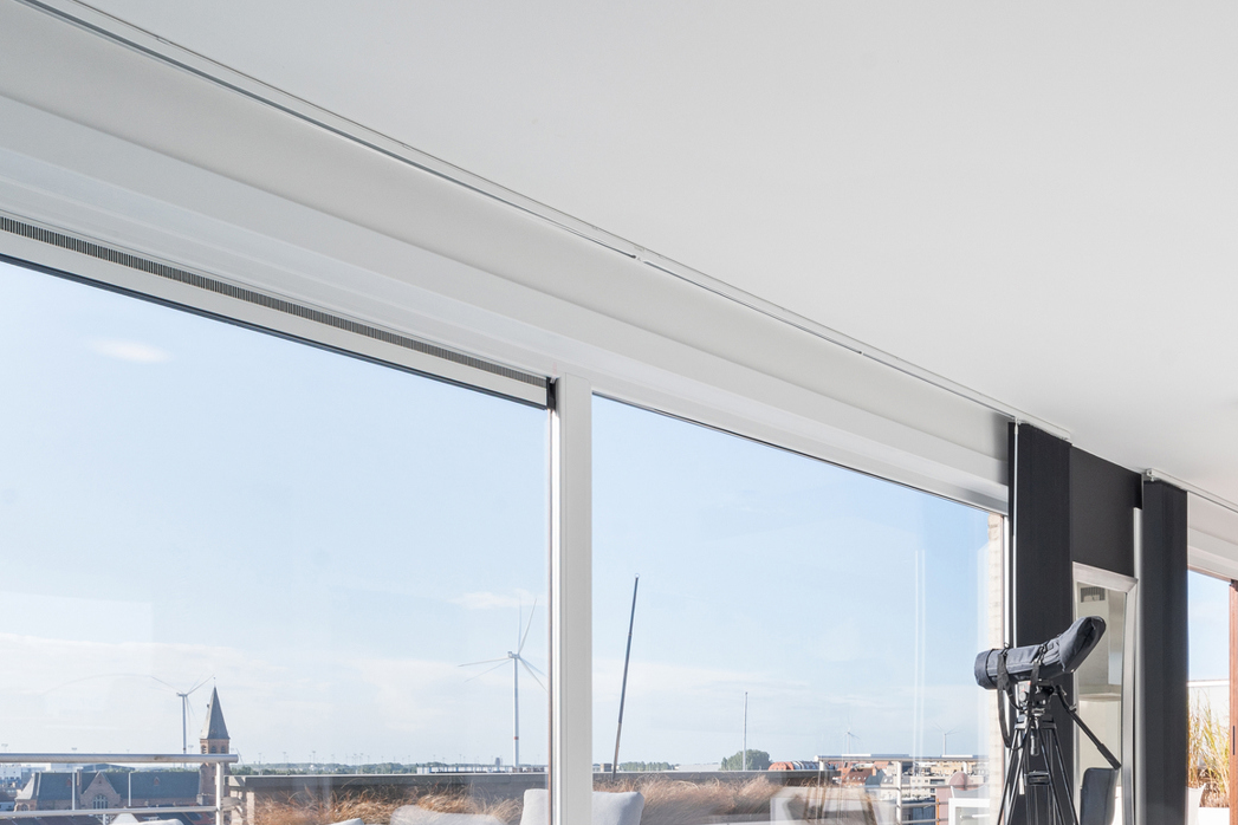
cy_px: 764
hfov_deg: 51.8
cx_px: 1013
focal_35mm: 34
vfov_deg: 36.1
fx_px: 1170
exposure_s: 1/400
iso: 200
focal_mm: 16.5
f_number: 11
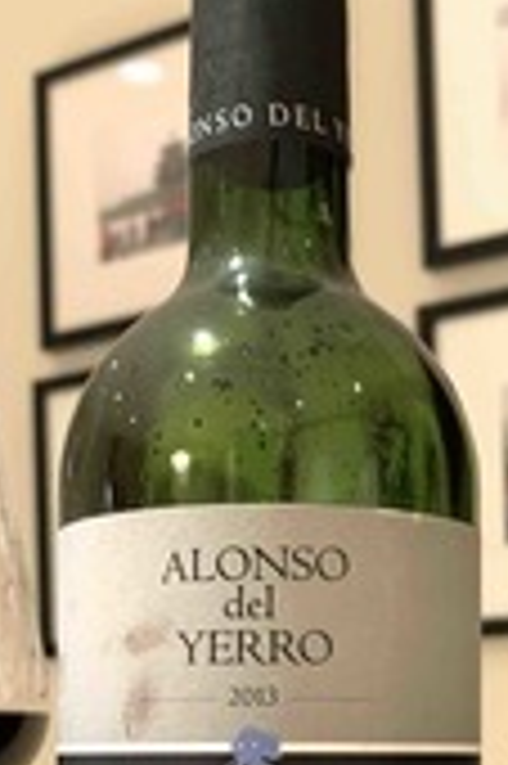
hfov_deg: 19.7
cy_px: 731
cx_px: 272
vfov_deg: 27.8
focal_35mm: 69
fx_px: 1463
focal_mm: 4.25
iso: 320
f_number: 1.8
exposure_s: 1/33
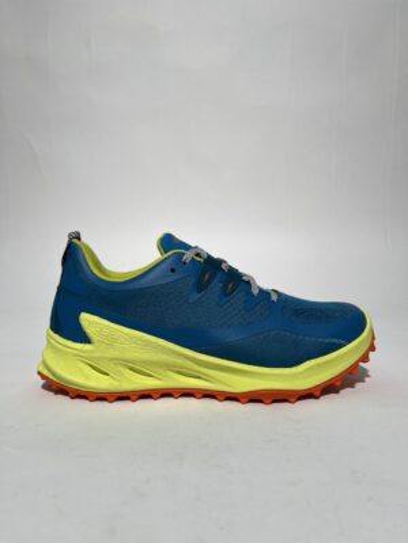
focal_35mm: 26
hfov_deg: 53.1
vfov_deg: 67.3
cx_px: 204
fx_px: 409
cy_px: 272
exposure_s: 1/561
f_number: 1.6
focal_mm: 5.1
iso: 50
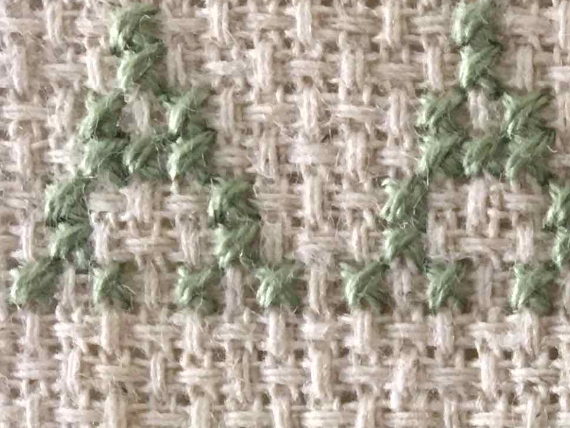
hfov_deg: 13.7
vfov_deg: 11.9
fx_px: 1993
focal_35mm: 121
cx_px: 1161
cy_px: 556
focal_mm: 4.15
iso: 125
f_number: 2.2
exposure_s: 1/30
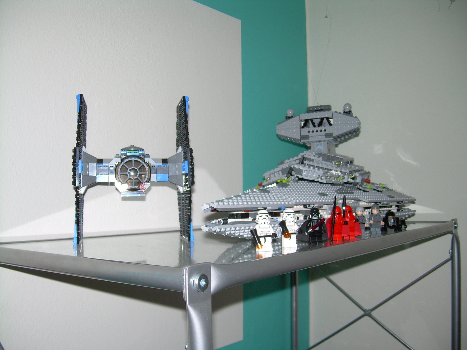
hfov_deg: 49.0
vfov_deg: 37.7
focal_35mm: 38
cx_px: 234
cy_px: 175
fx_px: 513
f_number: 2.8
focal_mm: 6.3
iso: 50
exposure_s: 1/60
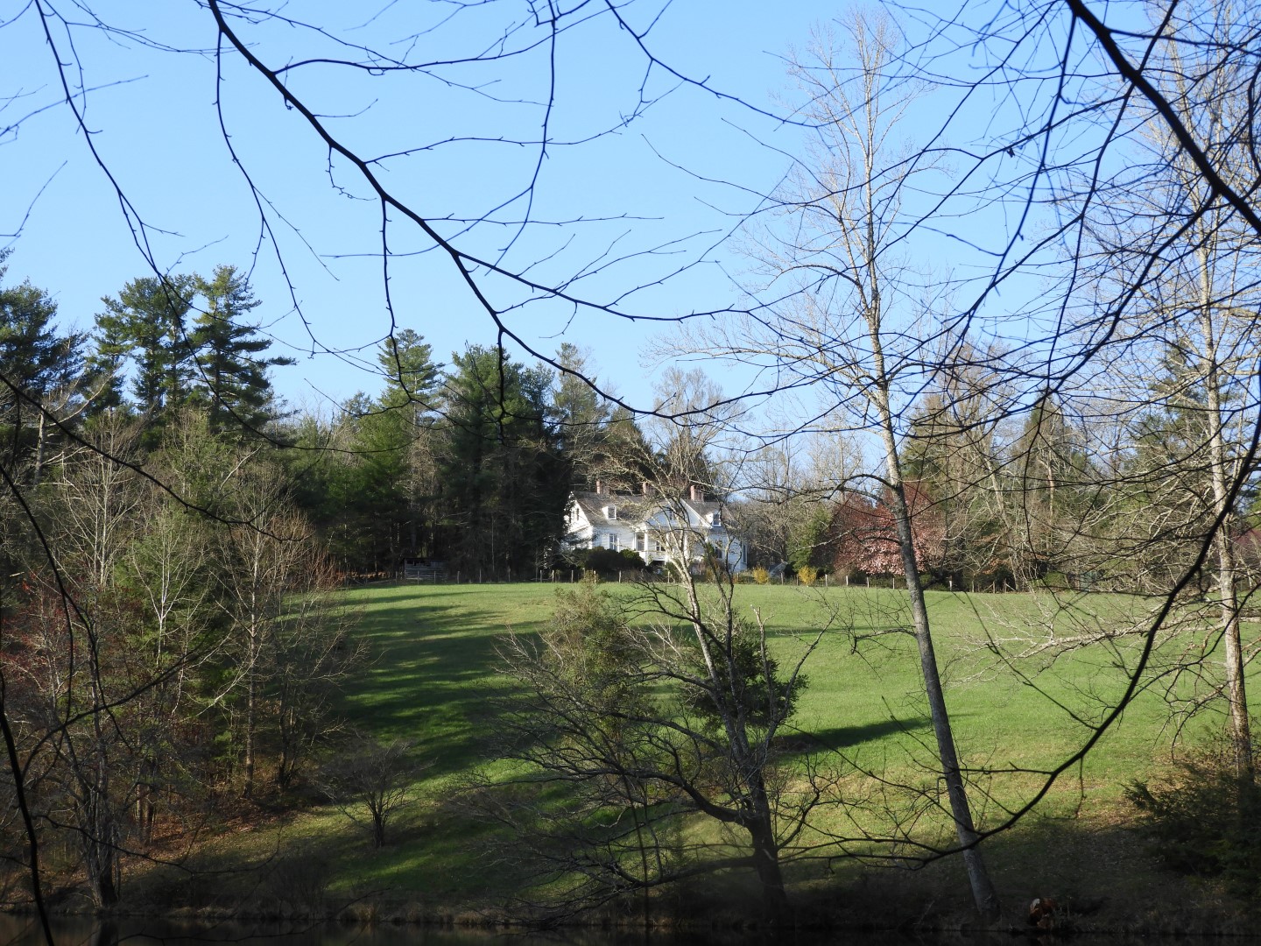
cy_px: 473
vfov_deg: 22.6
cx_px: 630
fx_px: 2368
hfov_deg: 29.8
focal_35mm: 65
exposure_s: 1/320
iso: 100
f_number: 4.2
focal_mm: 11.6
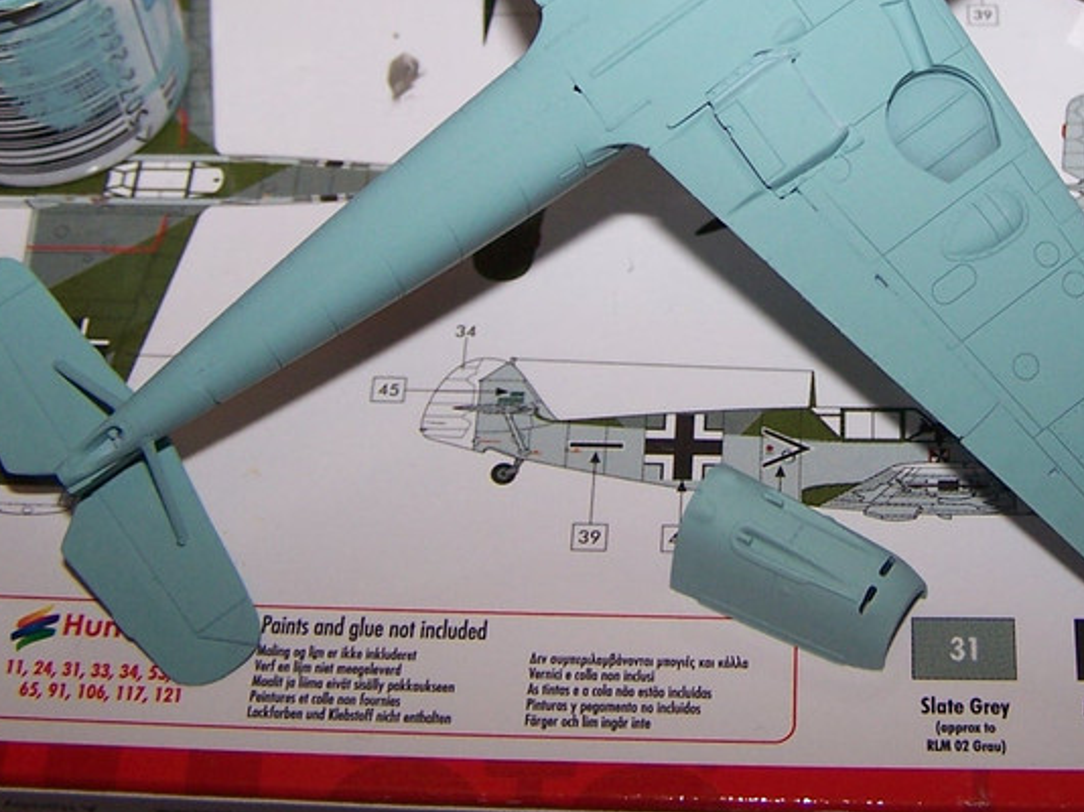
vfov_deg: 19.1
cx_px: 793
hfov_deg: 25.4
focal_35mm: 76
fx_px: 2379
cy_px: 112
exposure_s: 1/60
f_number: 2.8
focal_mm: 6.3
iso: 80
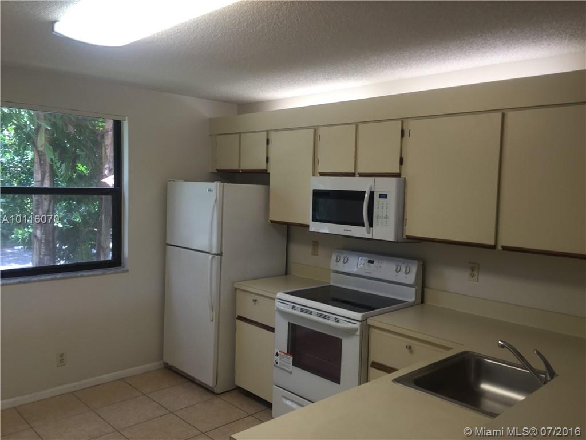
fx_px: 491
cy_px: 220
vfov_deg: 48.2
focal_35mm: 29
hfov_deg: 61.7
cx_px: 293
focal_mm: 4.15
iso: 32
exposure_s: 1/40
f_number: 2.2
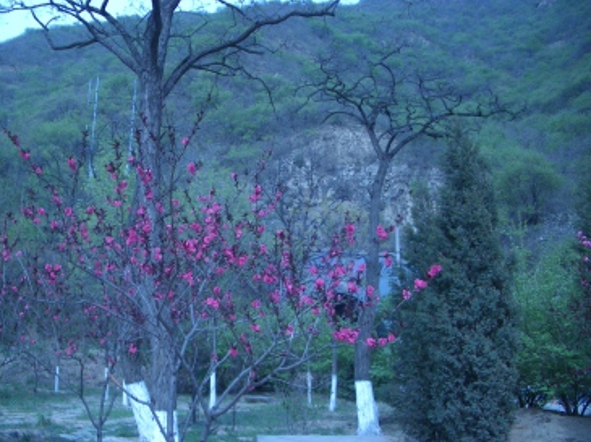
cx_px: 253
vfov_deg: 33.5
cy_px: 257
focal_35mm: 43
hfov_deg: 43.8
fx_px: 733
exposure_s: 1/640
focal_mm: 5.8
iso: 50
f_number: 2.6
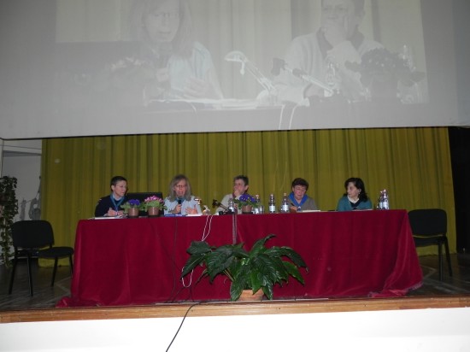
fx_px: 394
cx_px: 235
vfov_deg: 48.2
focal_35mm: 29
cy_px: 176
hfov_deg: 61.7
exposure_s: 1/30
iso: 200
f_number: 2.8
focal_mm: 5.2
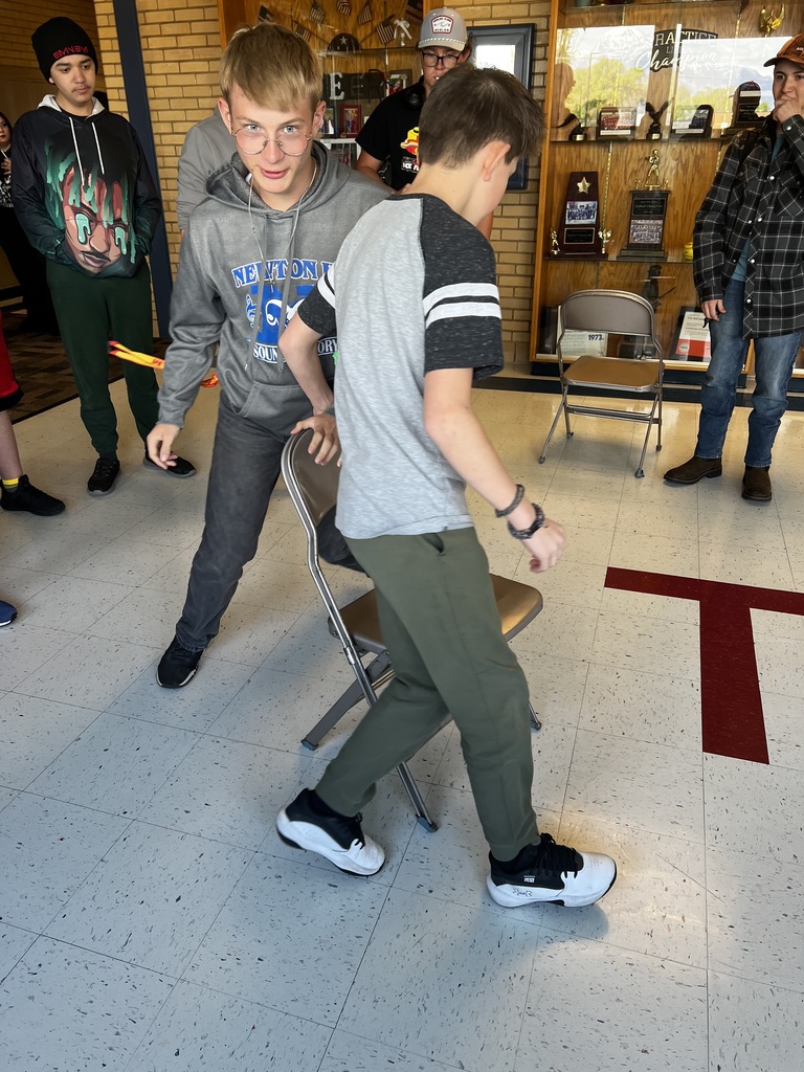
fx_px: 805
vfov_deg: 67.3
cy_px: 536
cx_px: 402
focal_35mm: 26
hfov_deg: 53.1
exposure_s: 1/121
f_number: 1.5
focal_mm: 5.7
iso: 80
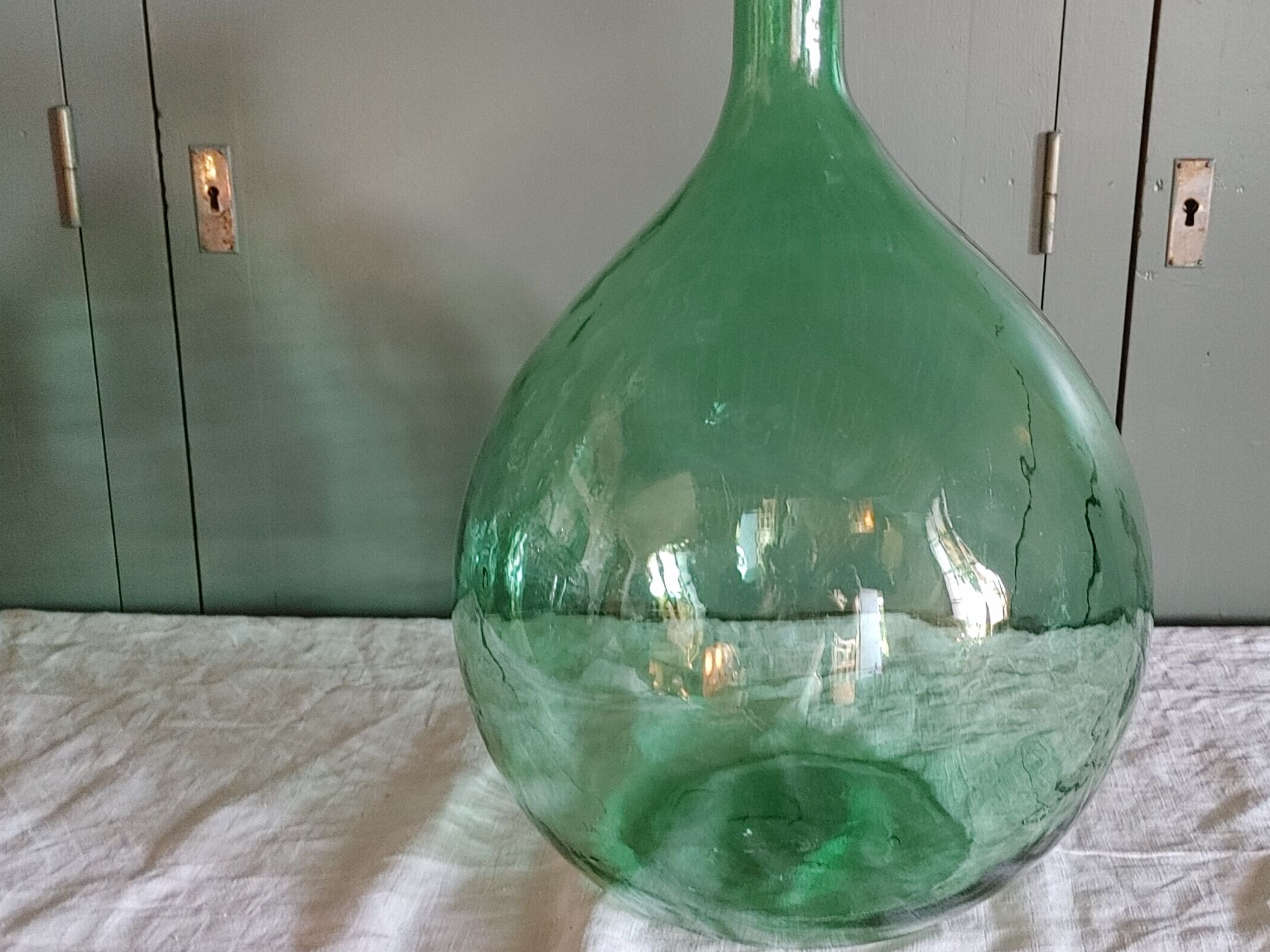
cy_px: 424
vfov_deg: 35.9
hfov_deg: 46.6
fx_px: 1468
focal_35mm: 40
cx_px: 757
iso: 650
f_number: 1.8
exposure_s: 1/40
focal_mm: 4.81
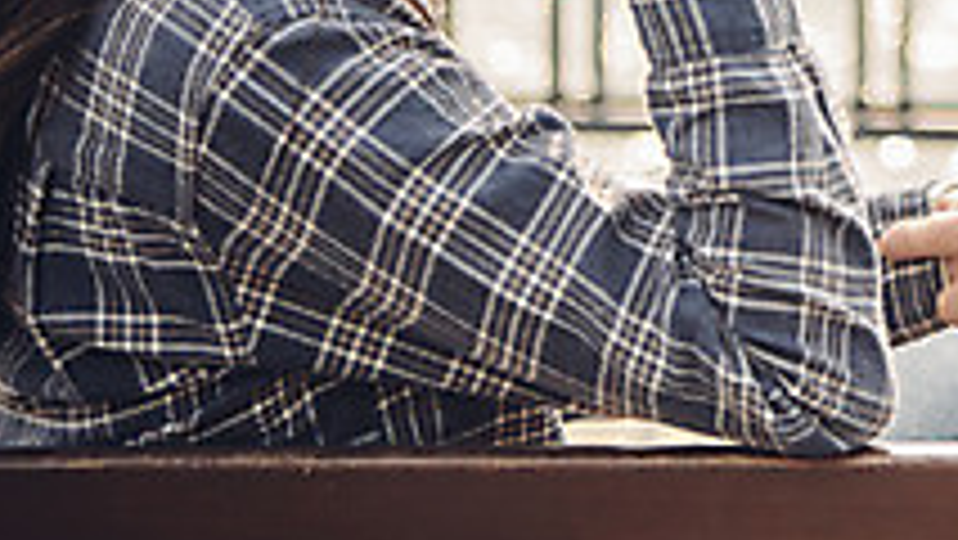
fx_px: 4117
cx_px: 1235
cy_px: -346
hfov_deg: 12.9
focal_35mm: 162
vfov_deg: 7.3
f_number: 3.2
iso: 250
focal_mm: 55
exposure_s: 1/800
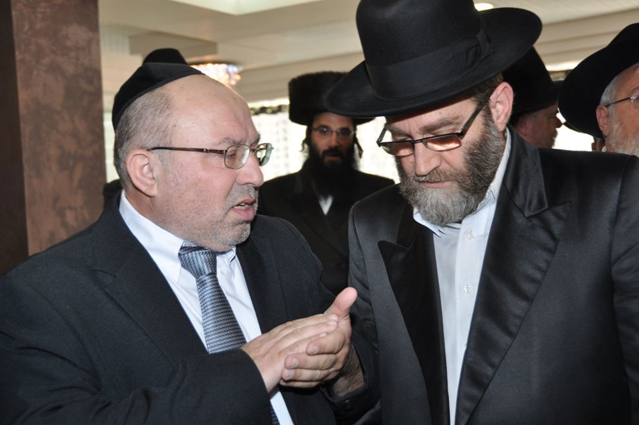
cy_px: 209
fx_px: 869
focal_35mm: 49
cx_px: 319
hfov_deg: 40.4
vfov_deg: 27.4
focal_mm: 32
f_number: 5
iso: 400
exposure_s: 1/60
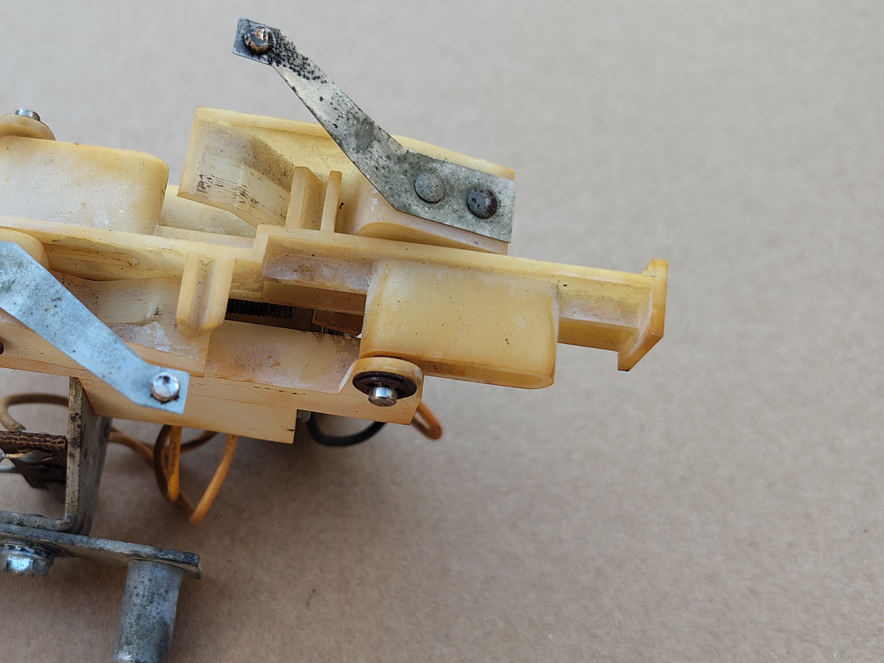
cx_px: 241
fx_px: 1047
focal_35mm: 41
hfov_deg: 44.5
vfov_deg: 35.0
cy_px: 406
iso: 113
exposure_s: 1/100
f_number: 1.8
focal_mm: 5.56
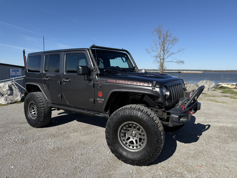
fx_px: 164
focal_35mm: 24
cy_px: 89
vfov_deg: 56.8
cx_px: 118
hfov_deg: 71.6
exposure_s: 1/4673
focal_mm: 6.76
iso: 80
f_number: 1.78
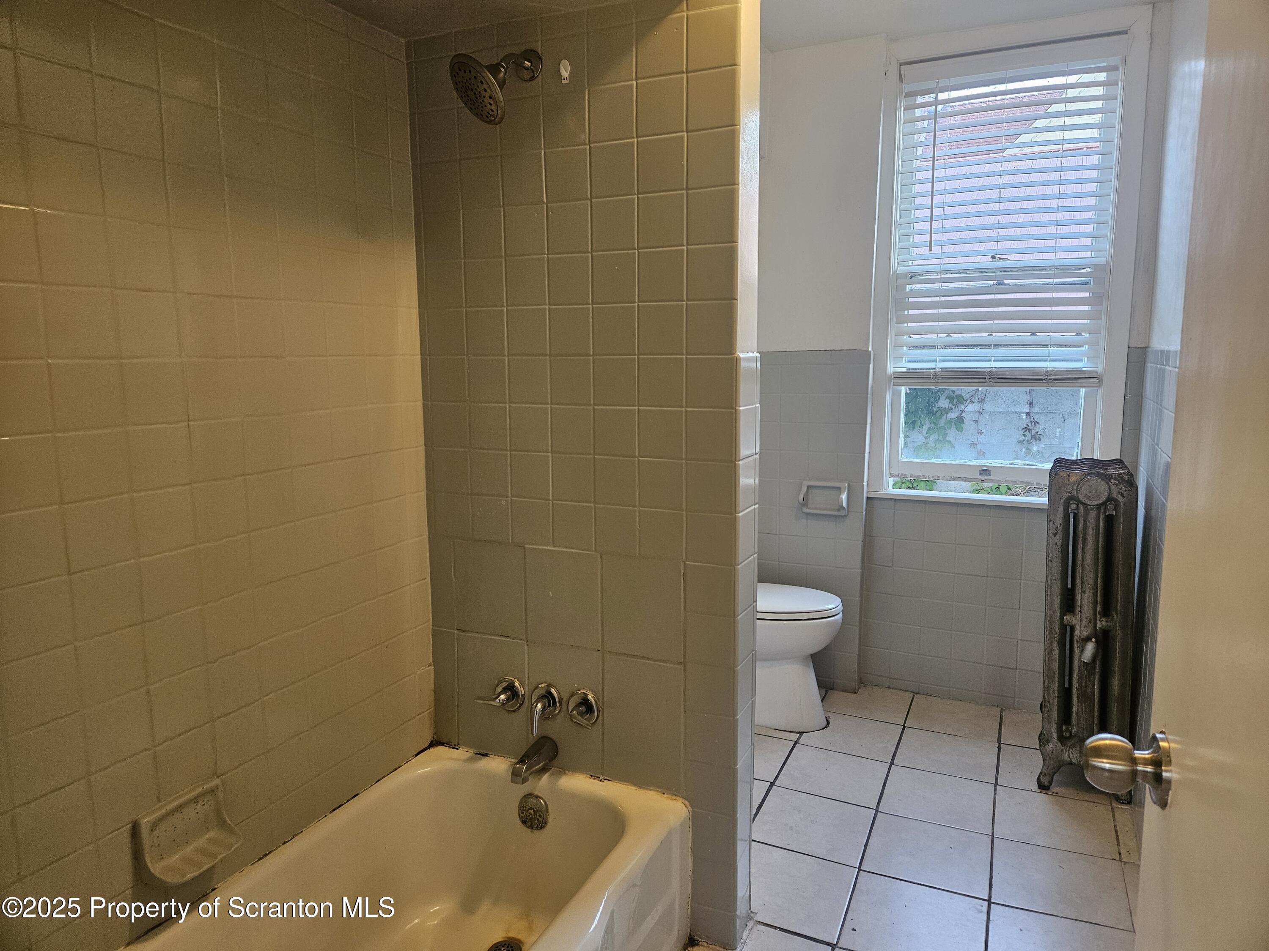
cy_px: 476
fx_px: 843
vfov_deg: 58.9
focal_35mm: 23
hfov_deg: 73.9
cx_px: 634
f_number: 1.8
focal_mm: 5.4
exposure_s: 1/120
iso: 250
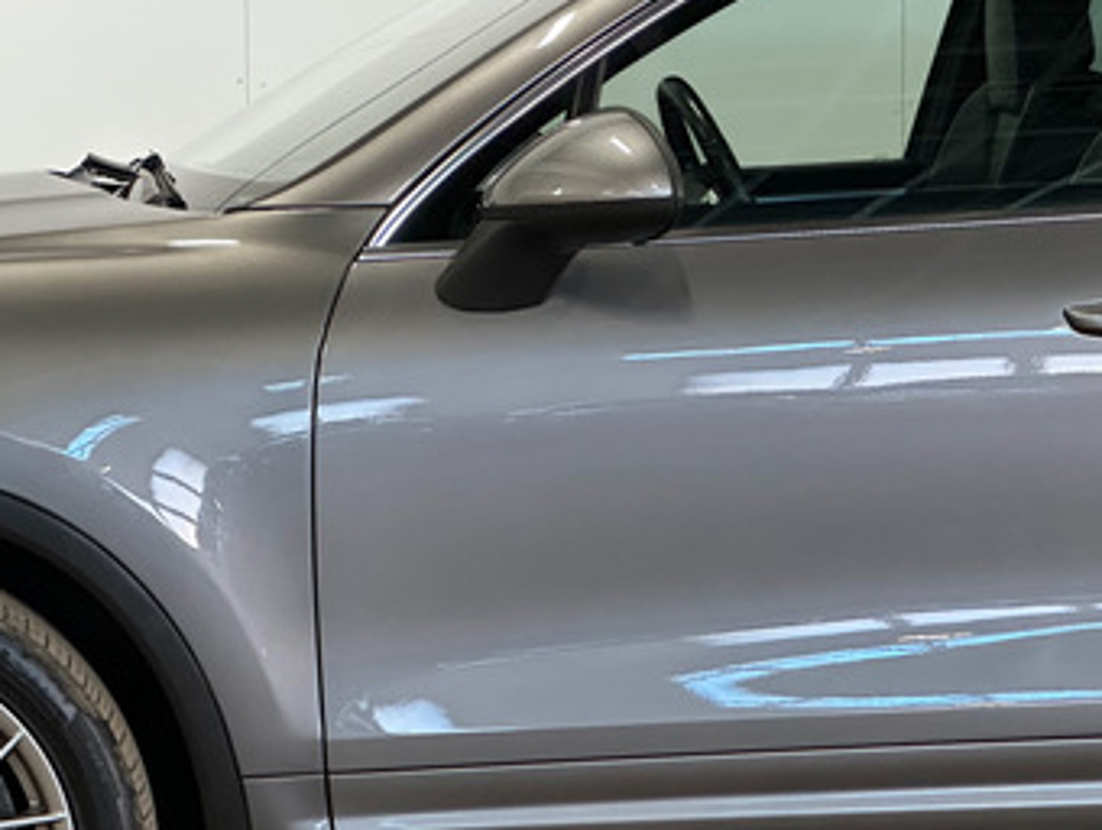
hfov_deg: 13.3
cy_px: 438
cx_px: 117
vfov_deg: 10.1
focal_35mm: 147
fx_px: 4686
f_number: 2.8
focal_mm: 9
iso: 250
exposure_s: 1/50
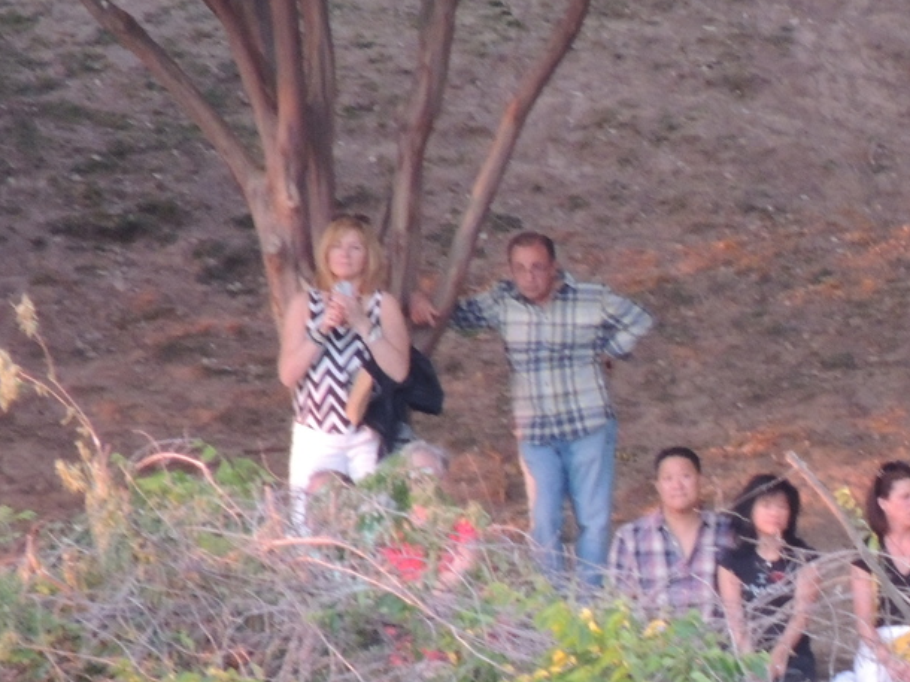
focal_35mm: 2099
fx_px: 55158
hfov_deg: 0.9
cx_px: 952
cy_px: 695
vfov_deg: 0.7
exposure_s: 1/30
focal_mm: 180
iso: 800
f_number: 5.9
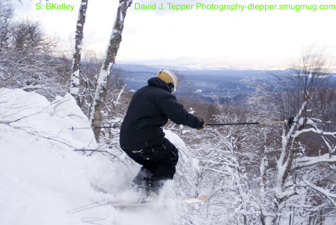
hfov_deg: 46.3
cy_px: 112
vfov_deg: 32.0
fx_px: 392
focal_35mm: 42
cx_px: 168
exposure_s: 1/320
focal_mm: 28
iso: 100
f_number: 3.2
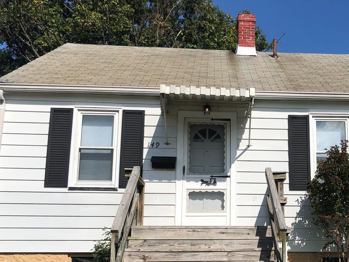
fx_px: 494
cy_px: 173
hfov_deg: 38.0
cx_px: 260
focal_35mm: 49
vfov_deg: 29.5
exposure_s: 1/4049
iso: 20
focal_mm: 3.99
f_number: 1.8
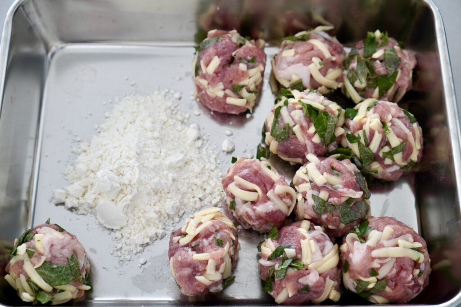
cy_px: 154
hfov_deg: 37.8
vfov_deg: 25.8
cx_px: 230
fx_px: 672
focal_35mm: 52
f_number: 4
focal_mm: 35
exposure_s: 1/60
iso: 500
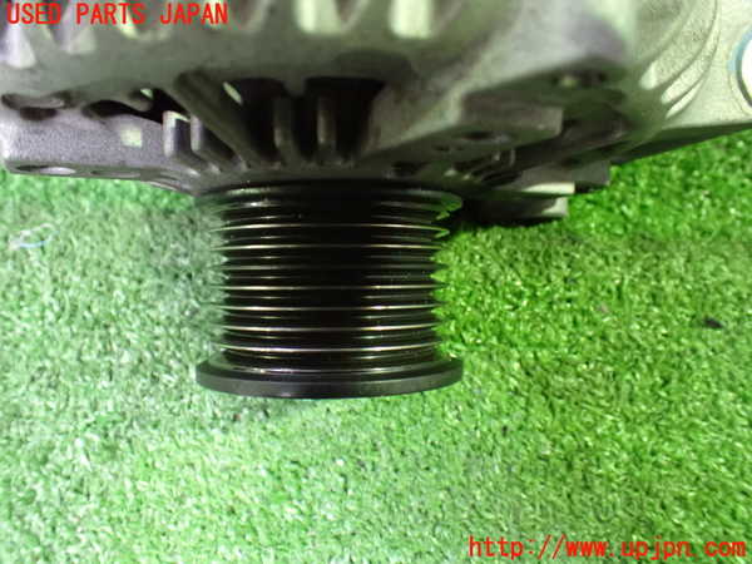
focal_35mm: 30
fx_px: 652
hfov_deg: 60.0
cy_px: 282
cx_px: 376
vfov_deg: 46.8
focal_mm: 5.4
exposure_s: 1/30
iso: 1250
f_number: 2.3
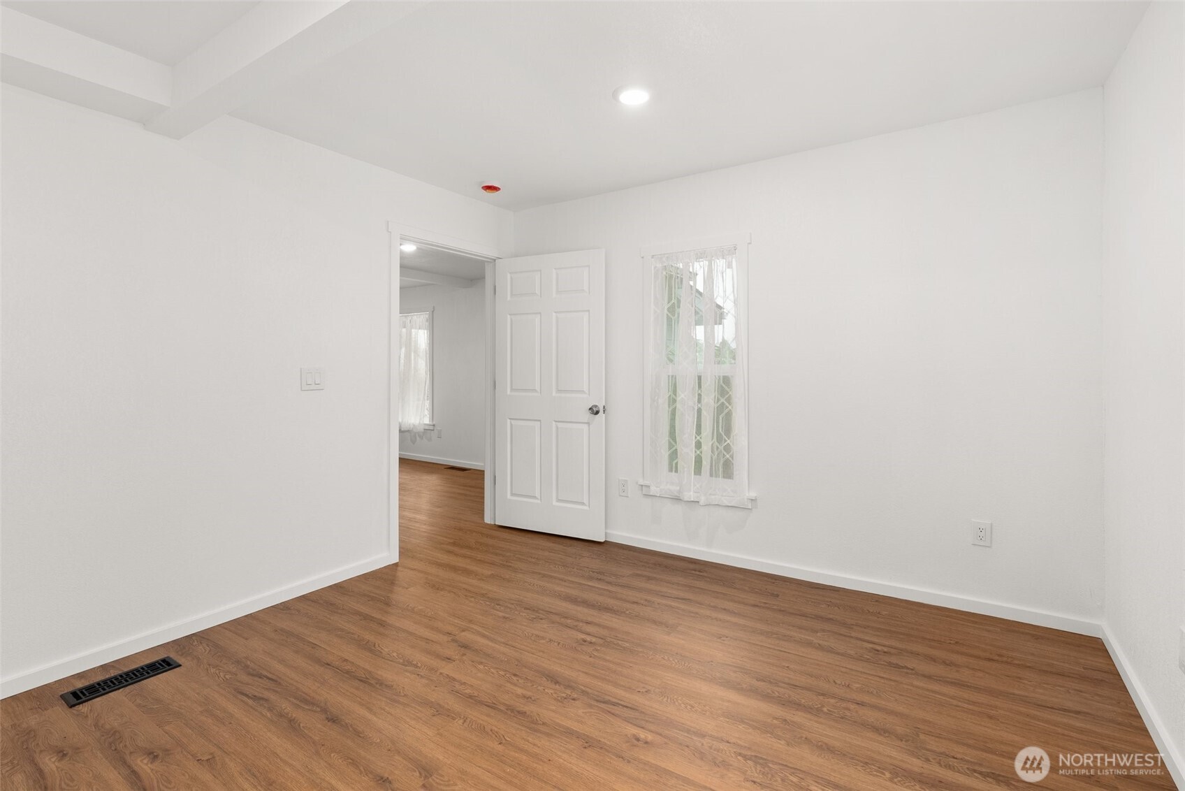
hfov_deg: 96.7
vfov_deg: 73.8
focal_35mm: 16
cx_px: 592
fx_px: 527
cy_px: 396
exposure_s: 1/5
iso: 500
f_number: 8
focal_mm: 16
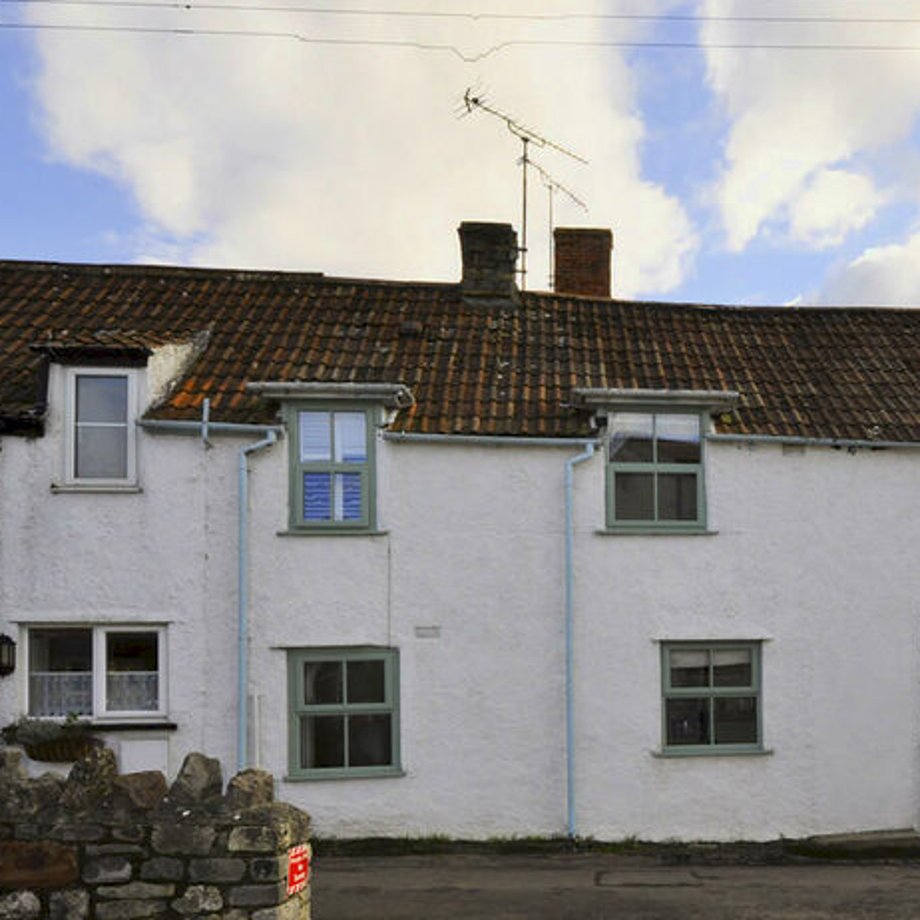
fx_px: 812
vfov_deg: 59.1
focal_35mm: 27
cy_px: 459
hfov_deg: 56.3
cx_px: 683
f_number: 10
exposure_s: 1/200
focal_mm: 14
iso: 200
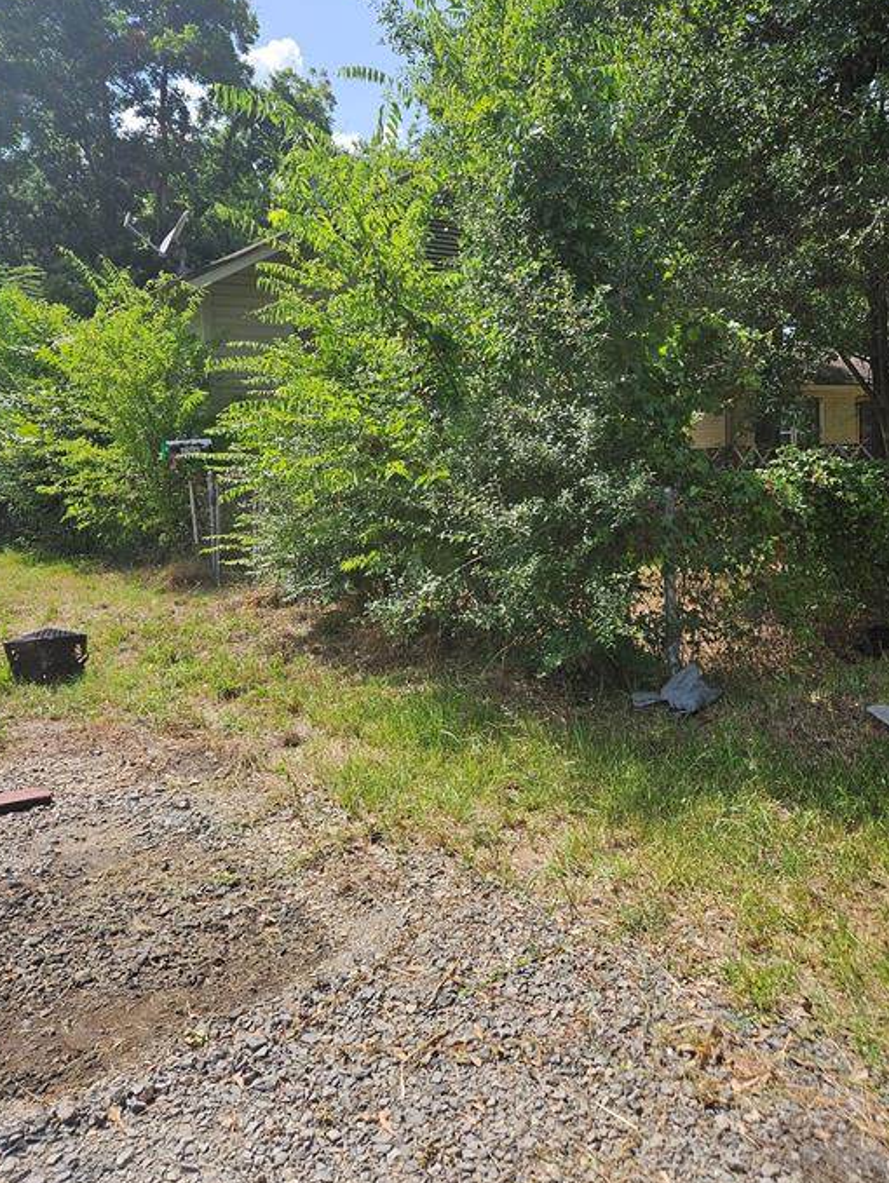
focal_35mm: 26
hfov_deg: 53.0
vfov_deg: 67.1
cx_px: 481
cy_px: 535
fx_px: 889
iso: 32
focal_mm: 5.4
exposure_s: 1/1593
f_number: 1.8
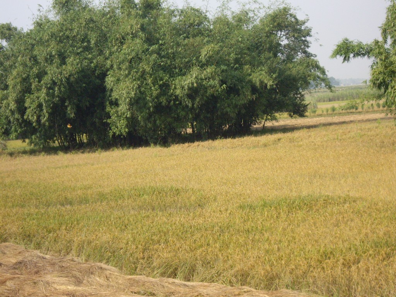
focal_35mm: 94
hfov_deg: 20.9
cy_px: 148
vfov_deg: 15.7
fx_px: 1075
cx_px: 198
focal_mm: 15.3
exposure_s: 1/800
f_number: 4.6
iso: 200
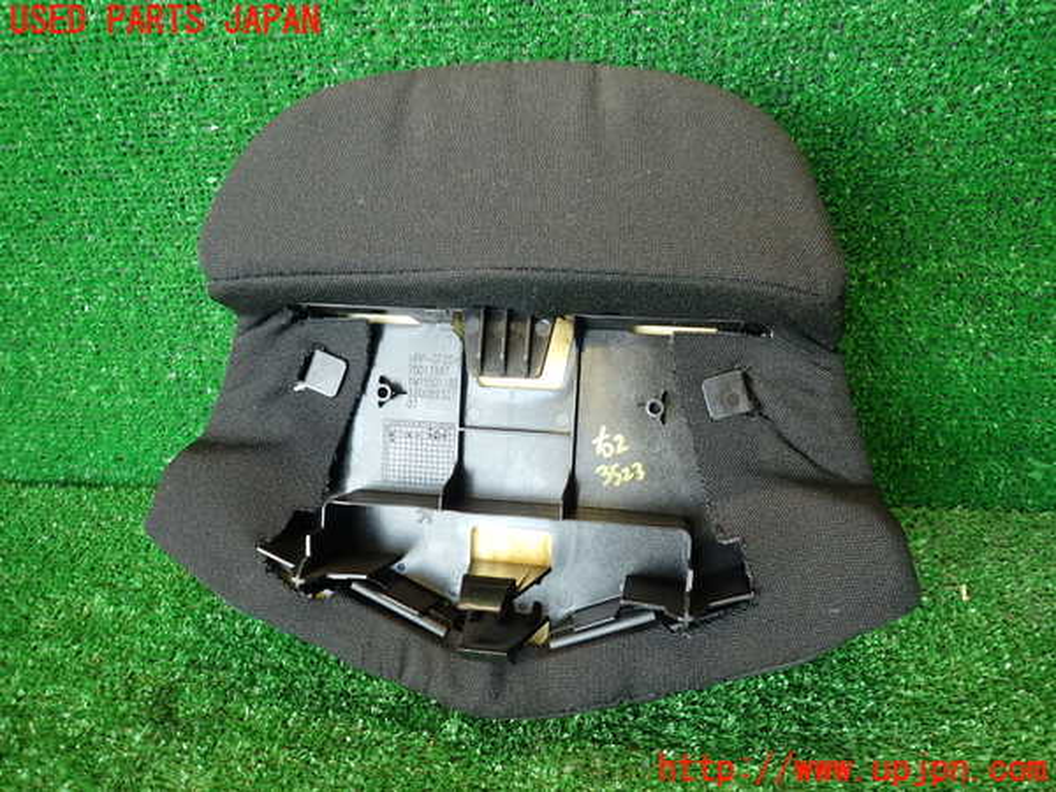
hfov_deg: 69.4
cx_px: 528
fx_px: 763
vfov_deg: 54.9
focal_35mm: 25
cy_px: 396
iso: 200
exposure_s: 1/50
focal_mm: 4.5
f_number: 2
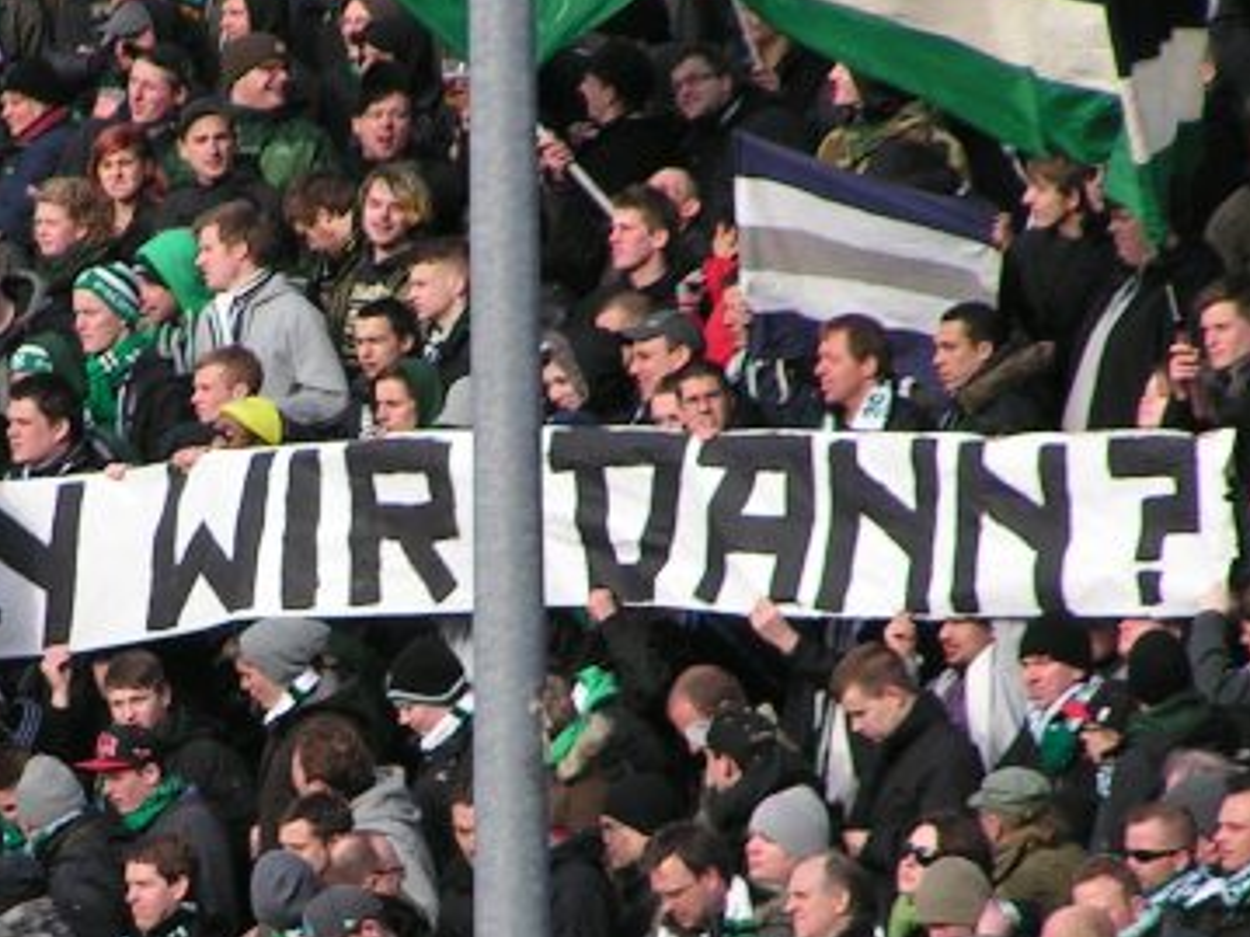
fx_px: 25052
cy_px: 606
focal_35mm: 694
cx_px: 219
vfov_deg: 2.1
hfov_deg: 2.9
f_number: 4
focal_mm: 47.6
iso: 50
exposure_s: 1/400
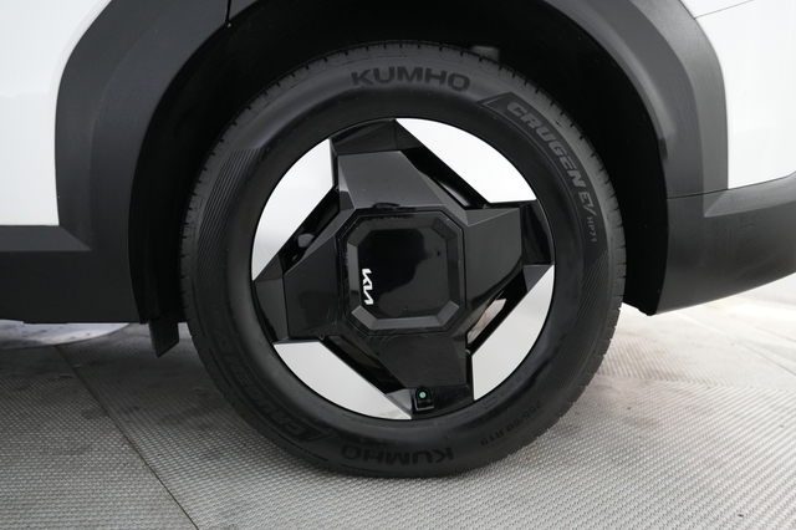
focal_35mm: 25
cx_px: 398
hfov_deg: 71.5
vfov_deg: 51.2
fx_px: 552
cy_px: 265
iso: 3200
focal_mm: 25
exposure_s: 1/160
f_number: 2.8
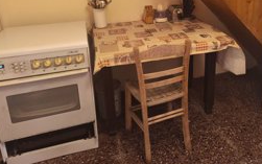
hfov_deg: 54.2
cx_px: 175
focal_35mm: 35
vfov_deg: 35.0
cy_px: 29
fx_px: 250
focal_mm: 5.35
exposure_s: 1/33.3
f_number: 1.7
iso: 800
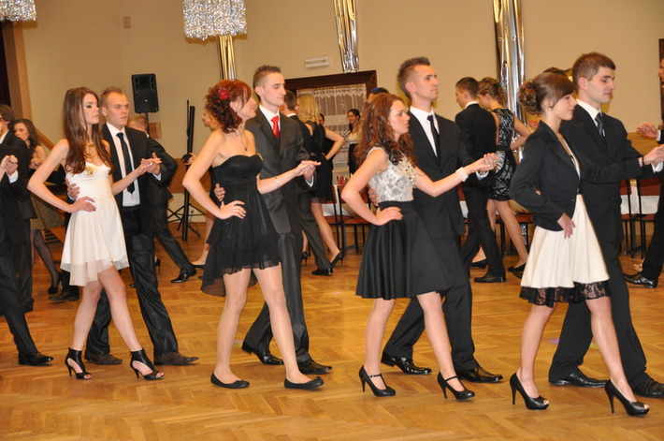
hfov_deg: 35.1
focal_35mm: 57
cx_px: 332
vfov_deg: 23.7
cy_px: 220
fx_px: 1050
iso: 800
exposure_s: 1/60
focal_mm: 38
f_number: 3.5
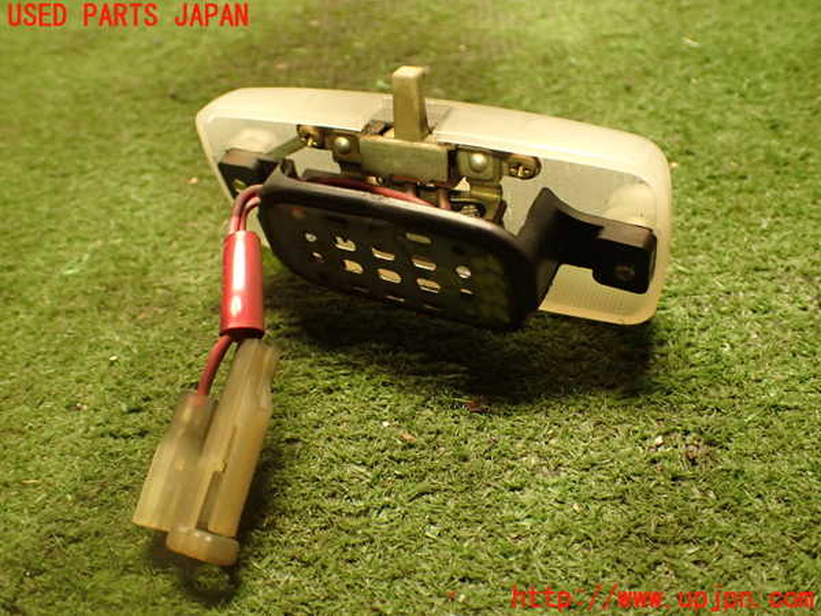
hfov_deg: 56.8
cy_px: 308
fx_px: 759
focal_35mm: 32
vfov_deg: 44.2
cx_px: 410
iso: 800
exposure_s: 1/30
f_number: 2.4
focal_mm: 5.79
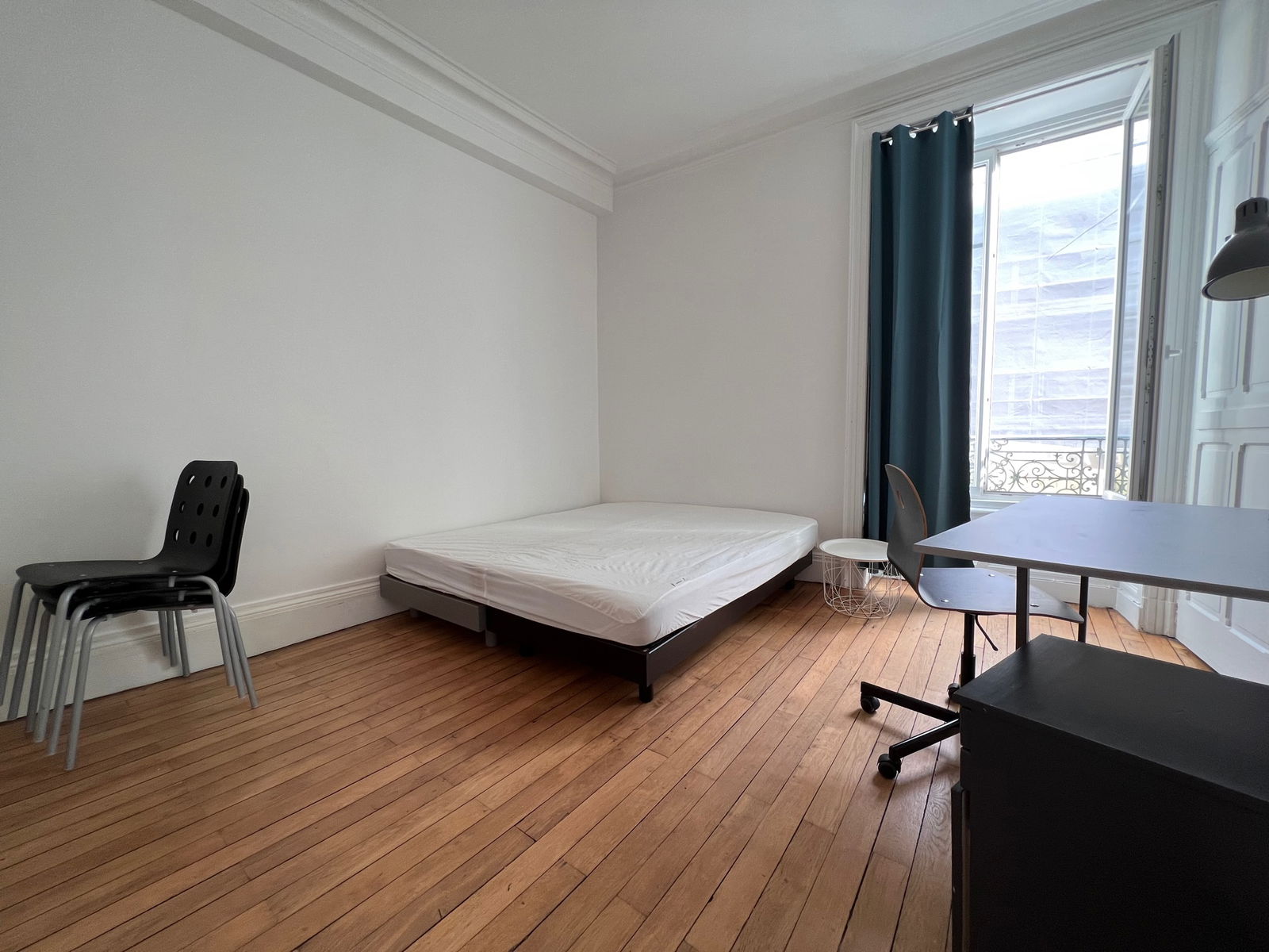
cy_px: 476
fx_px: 477
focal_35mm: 13
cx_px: 634
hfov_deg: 106.2
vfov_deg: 89.9
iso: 80
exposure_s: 1/99
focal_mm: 1.57
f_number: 1.8
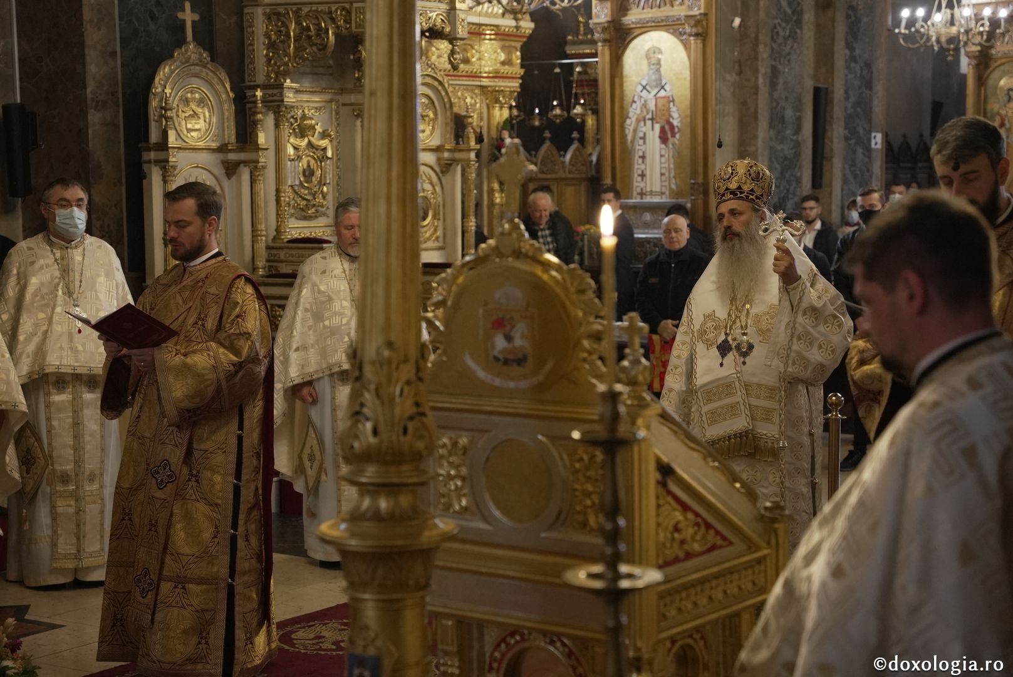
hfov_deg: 28.8
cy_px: 338
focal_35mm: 70
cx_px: 506
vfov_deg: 19.5
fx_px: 1971
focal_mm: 70
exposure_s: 1/100
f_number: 4
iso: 6400
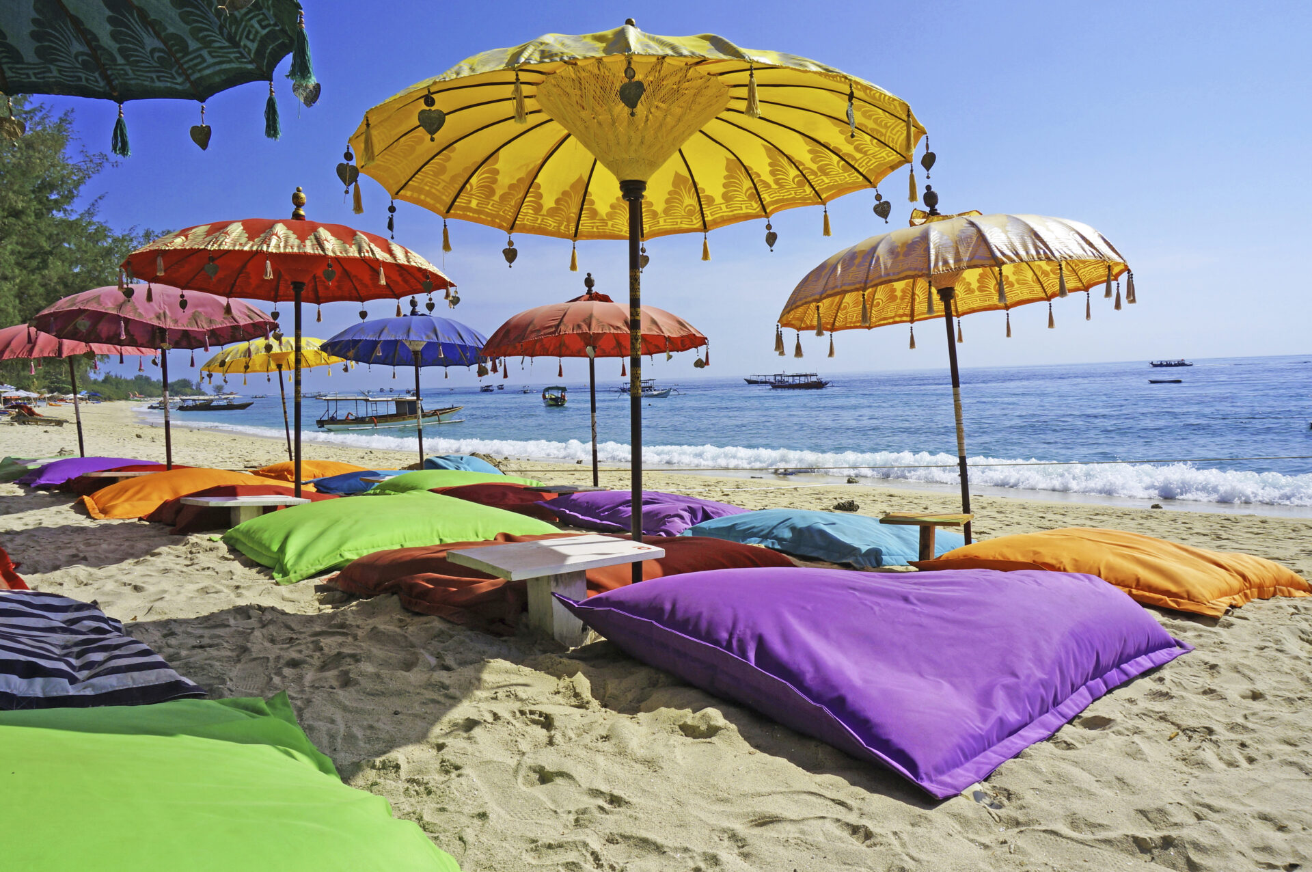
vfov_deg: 53.0
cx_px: 656
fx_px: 874
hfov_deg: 73.8
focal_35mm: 24
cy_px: 436
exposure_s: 1/320
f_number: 13
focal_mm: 16
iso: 100
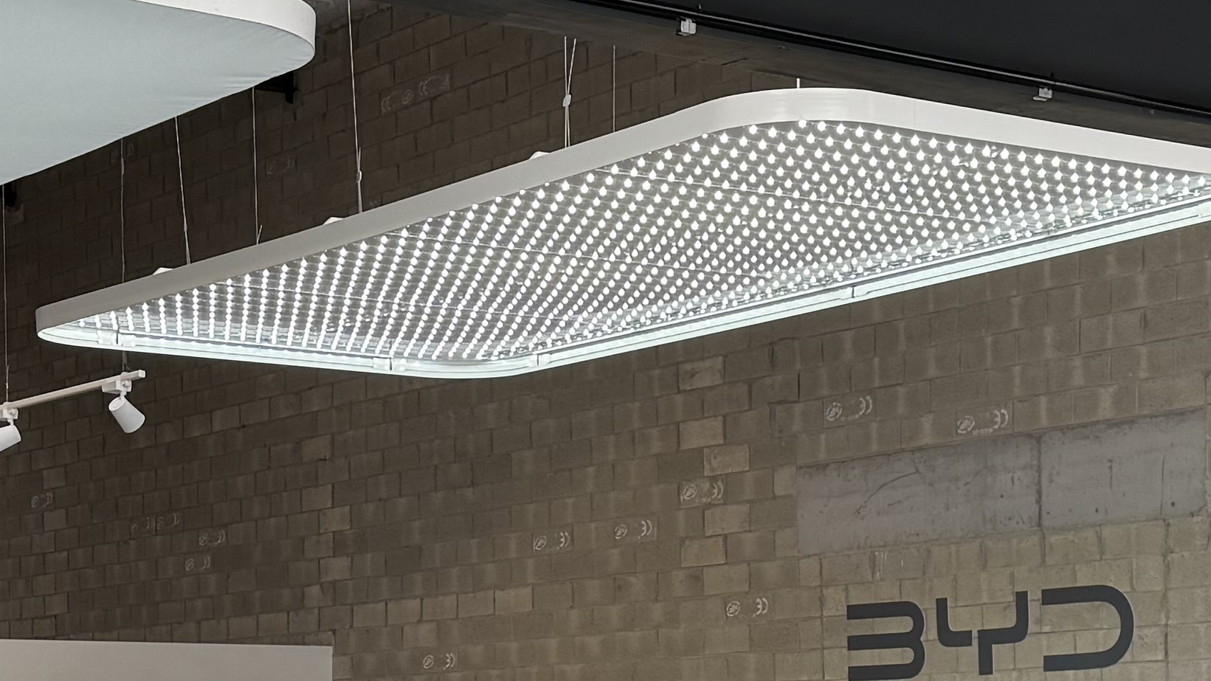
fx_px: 2922
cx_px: 703
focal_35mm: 91
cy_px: 691
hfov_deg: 23.4
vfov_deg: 13.1
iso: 80
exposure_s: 1/150
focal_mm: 6.76
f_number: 1.78
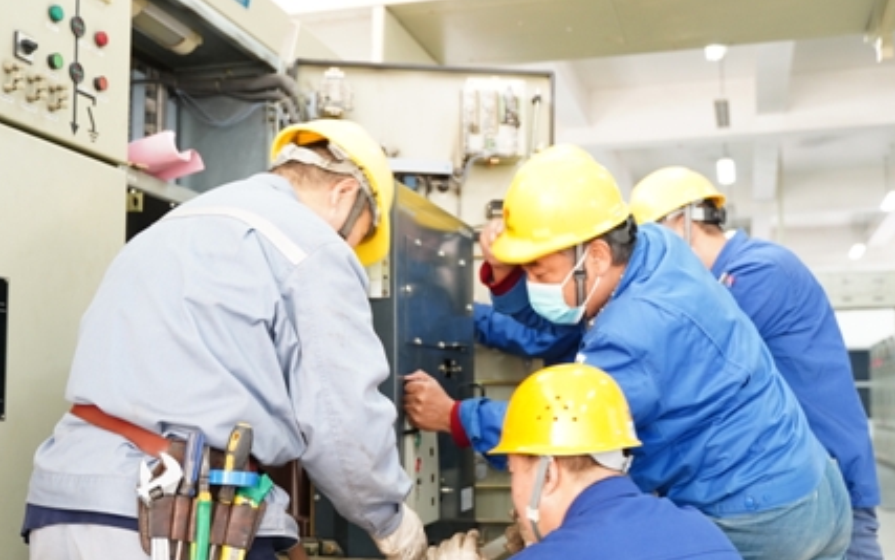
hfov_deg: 46.2
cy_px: 325
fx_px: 1049
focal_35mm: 43
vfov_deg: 29.8
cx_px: 461
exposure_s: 1/30
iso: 1600
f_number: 2.8
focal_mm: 30
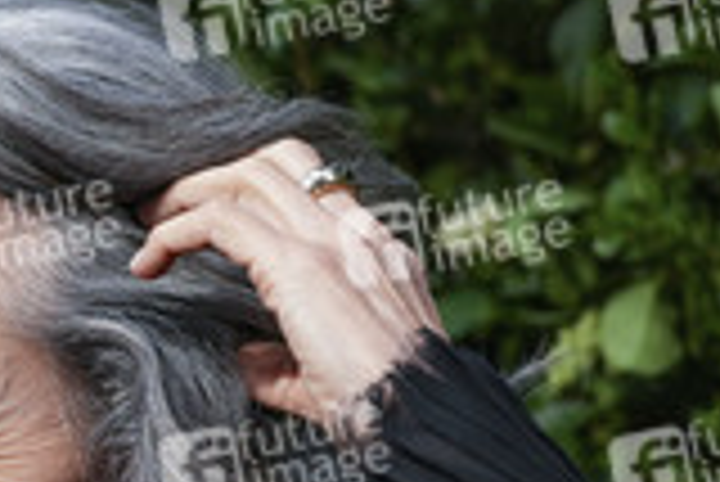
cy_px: 572
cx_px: -117
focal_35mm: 408
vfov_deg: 3.4
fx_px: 8167
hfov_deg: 5.0
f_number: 5
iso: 1250
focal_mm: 145
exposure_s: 1/320
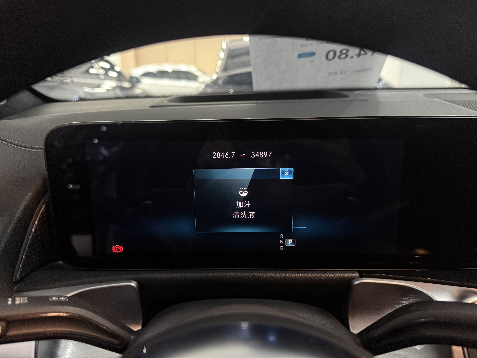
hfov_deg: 71.6
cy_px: 179
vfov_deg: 56.8
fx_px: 331
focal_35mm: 24
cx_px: 238
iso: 1000
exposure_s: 1/25
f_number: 1.78
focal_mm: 6.76
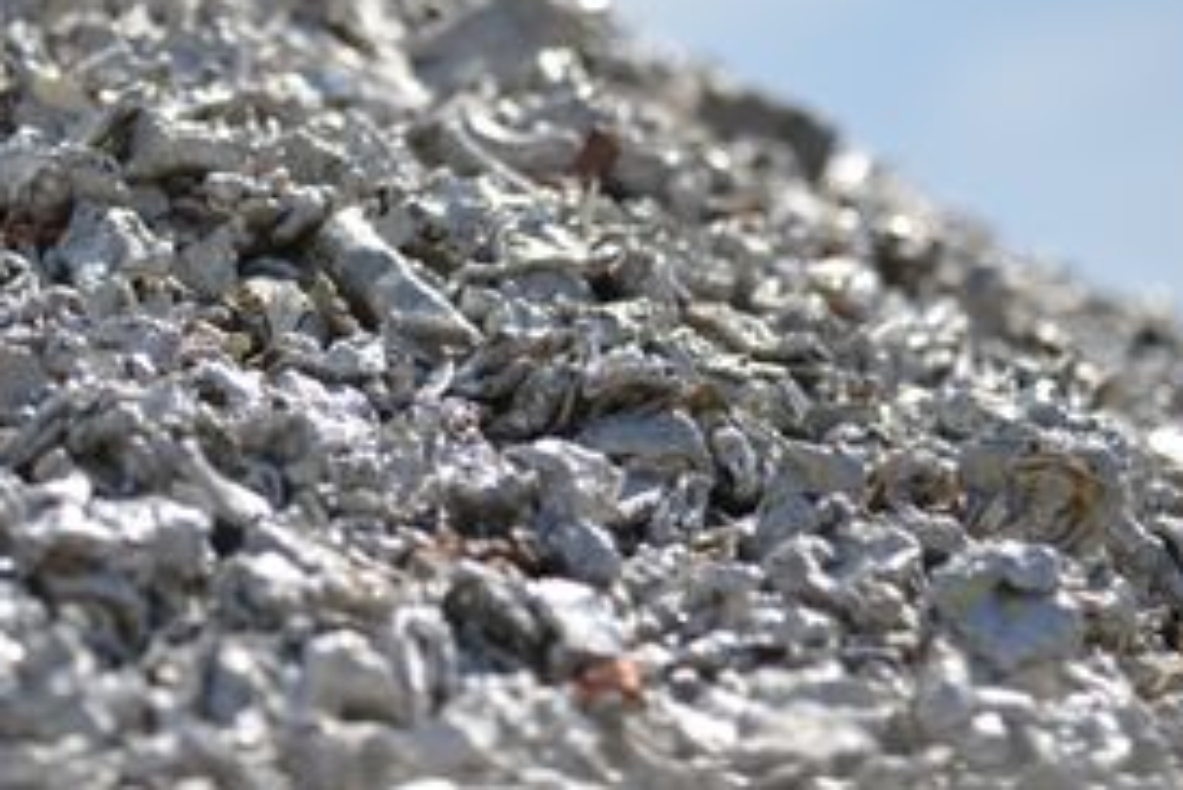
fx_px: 7364
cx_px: 207
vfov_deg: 6.1
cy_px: 291
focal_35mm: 224
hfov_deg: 9.2
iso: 400
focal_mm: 120
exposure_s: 1/5000
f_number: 4
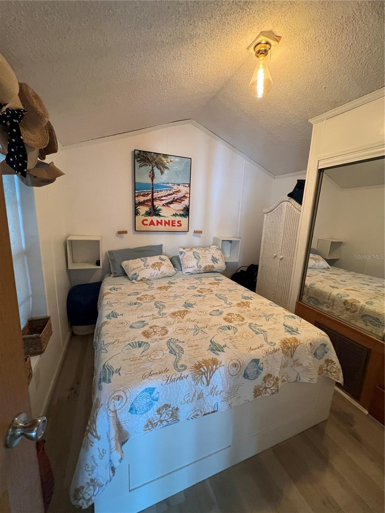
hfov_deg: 89.9
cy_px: 256
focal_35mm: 13
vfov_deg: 106.2
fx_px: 193
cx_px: 192
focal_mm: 1.57
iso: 320
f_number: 1.8
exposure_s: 1/60
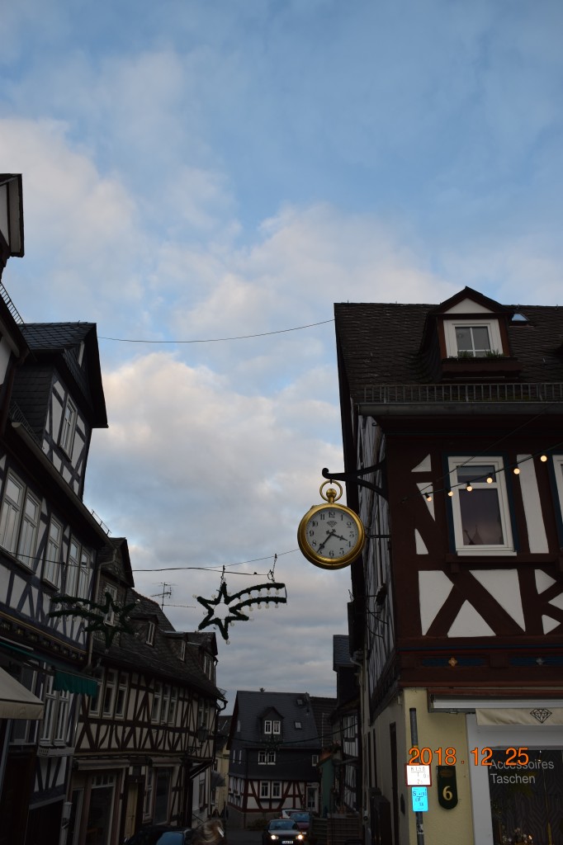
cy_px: 422
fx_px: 634
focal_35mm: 27
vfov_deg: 67.4
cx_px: 282
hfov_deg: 47.9
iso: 100
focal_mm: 18
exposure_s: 1/125
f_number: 5.6
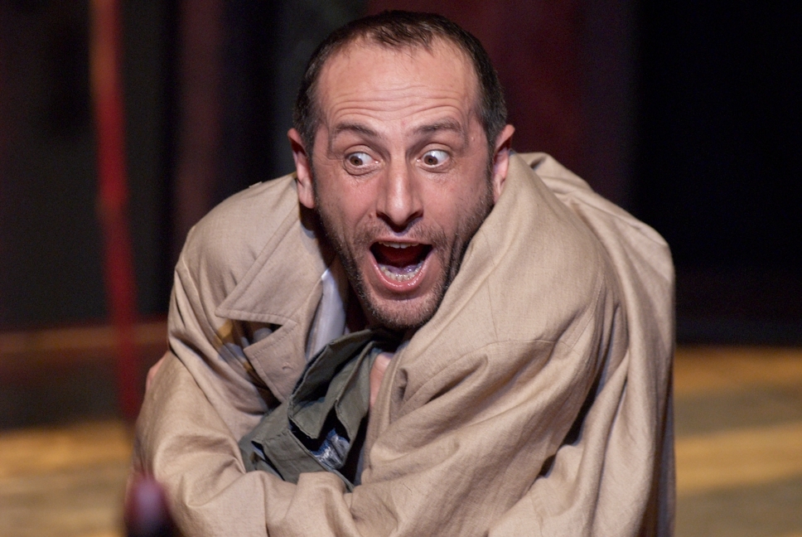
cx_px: 401
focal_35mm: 255
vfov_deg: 5.4
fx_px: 5688
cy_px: 268
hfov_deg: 8.1
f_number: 4
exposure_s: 1/30
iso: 500
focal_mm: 170
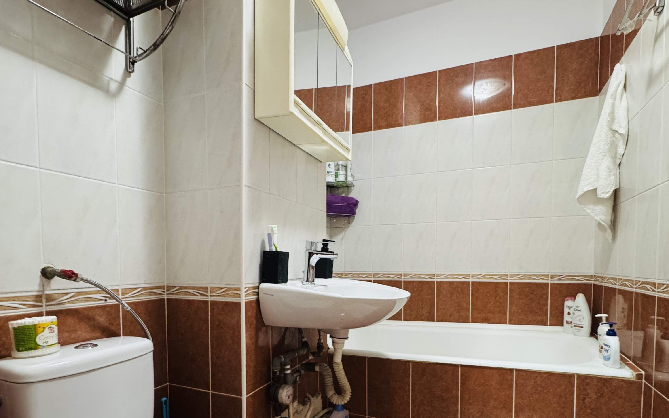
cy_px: 281
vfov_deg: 58.2
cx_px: 335
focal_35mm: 20
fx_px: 365
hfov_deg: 85.1
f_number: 2.2
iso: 400
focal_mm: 2.22
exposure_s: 1/50
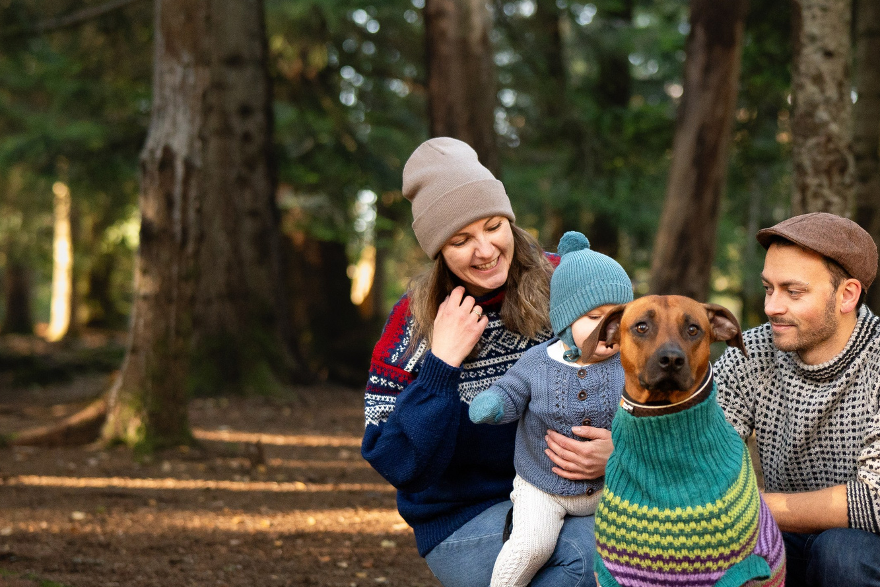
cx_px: 707
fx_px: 2347
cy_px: 334
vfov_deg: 14.3
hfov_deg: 21.0
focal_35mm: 96
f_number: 2
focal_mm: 50
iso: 2000
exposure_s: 1/500
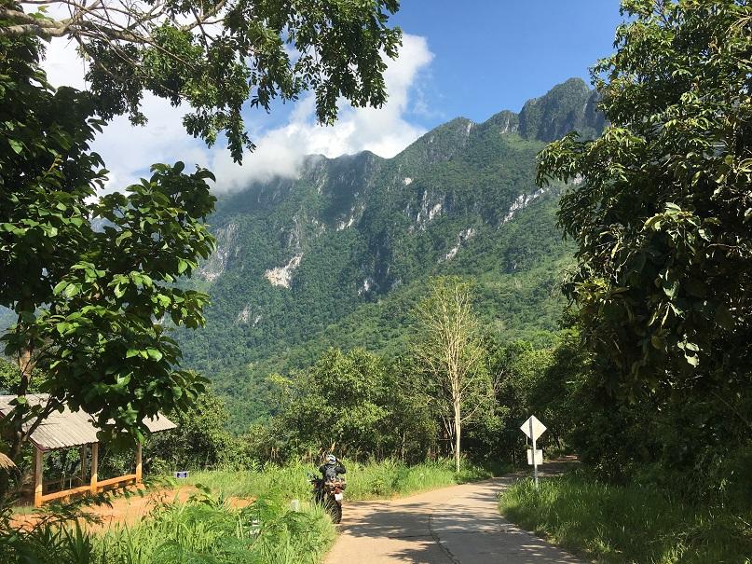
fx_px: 630
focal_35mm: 29
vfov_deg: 48.2
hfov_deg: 61.7
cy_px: 282
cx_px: 376
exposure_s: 1/1202
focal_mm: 4.15
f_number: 2.2
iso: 25
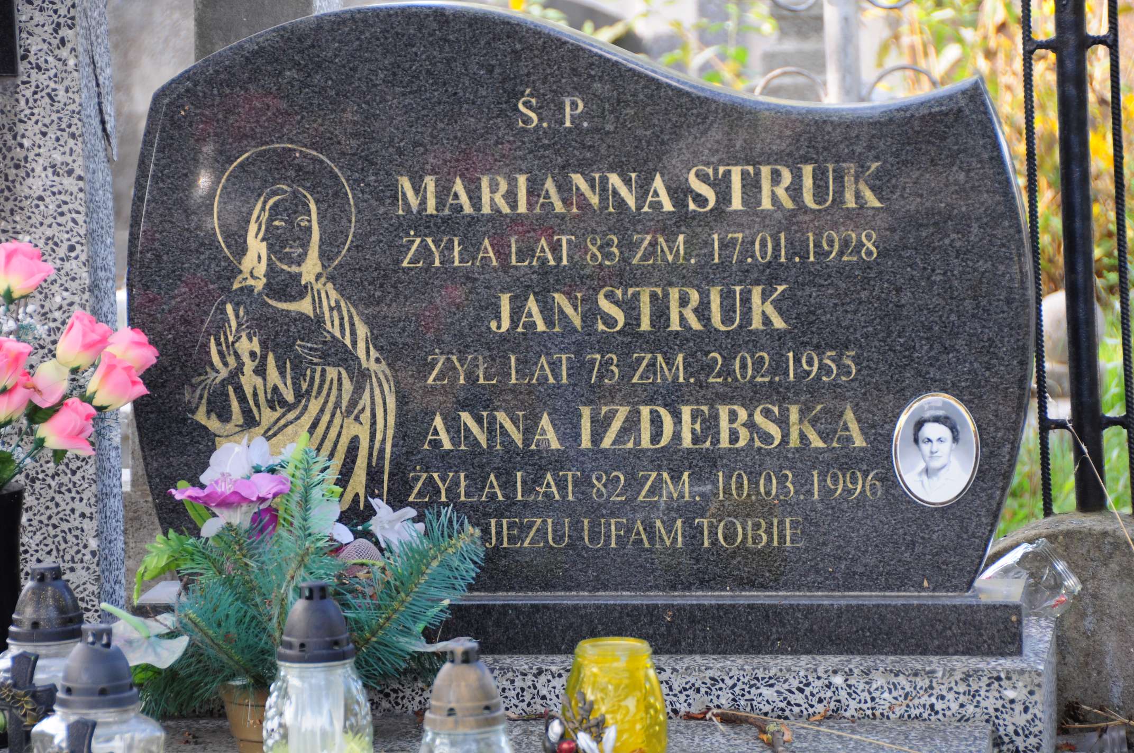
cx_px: 567
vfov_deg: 9.6
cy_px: 376
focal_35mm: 142
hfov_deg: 14.4
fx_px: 4483
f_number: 5.3
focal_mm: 95
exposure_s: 1/80
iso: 250
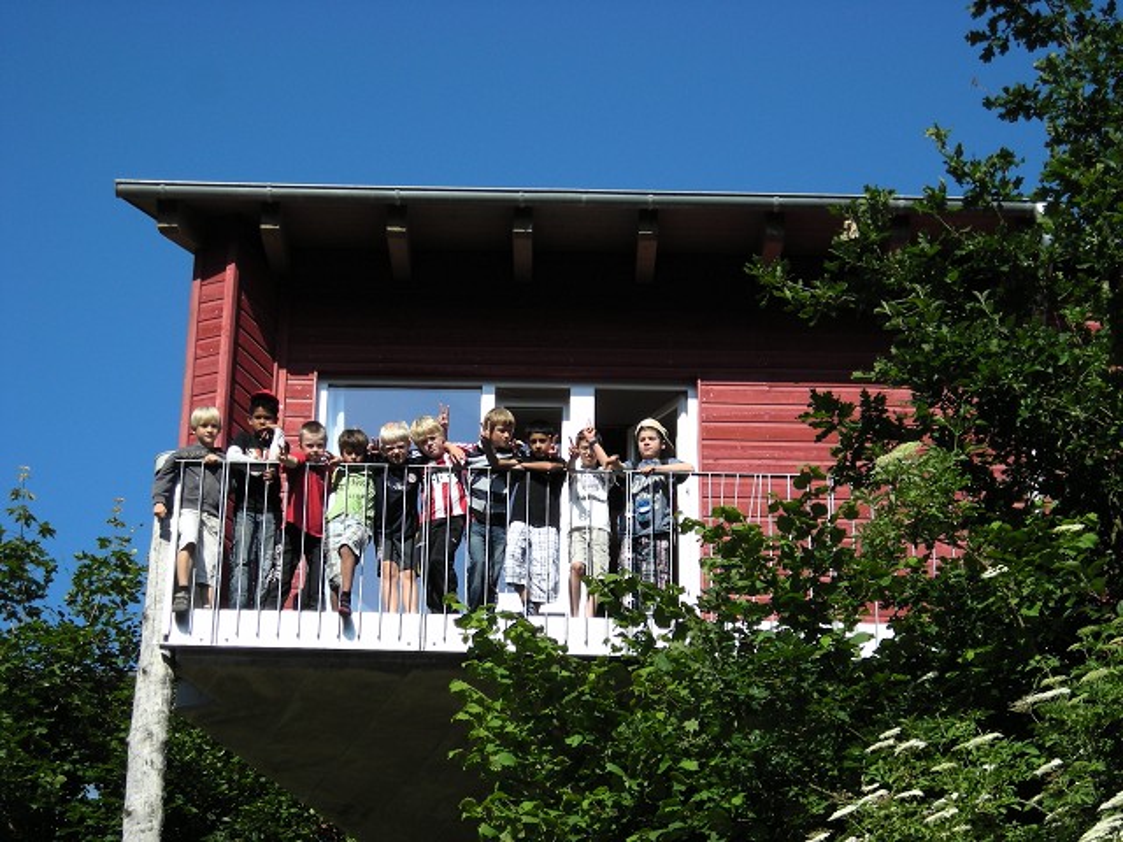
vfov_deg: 16.4
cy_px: 421
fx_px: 2920
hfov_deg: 21.8
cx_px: 562
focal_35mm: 90
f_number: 4.6
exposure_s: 1/341
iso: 50
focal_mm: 14.8
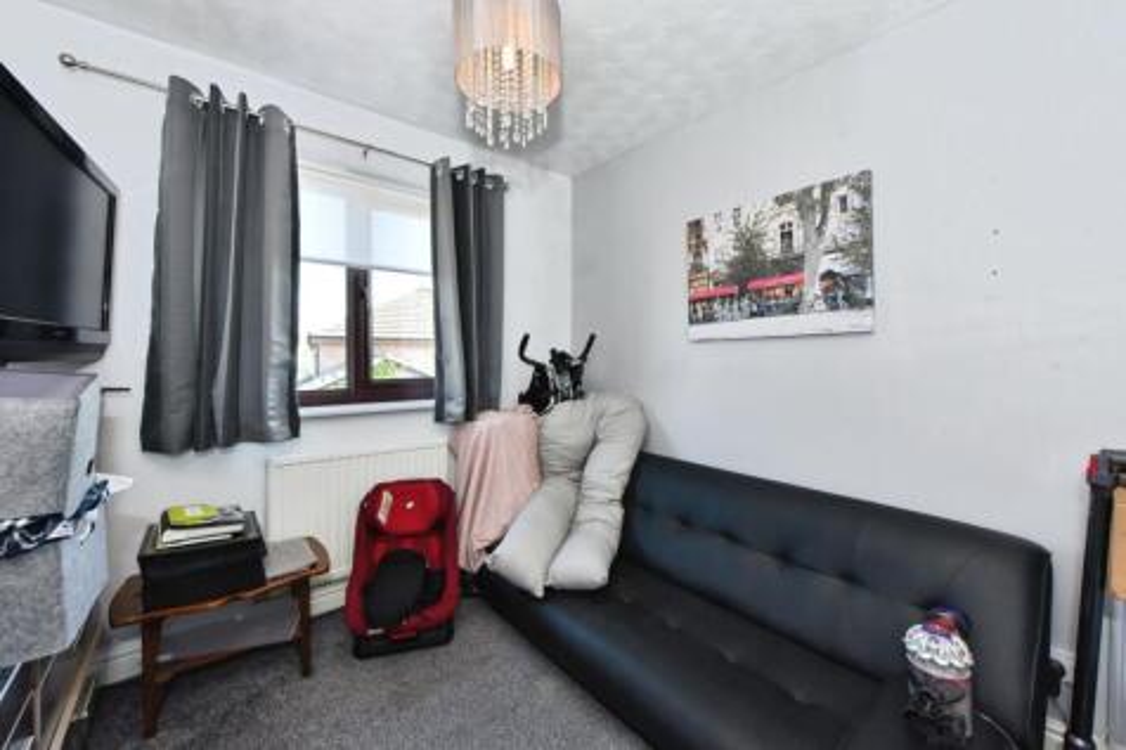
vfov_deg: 81.2
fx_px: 438
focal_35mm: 14
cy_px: 375
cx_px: 563
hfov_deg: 104.3
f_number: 10
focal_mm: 14
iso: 500
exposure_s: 1/50
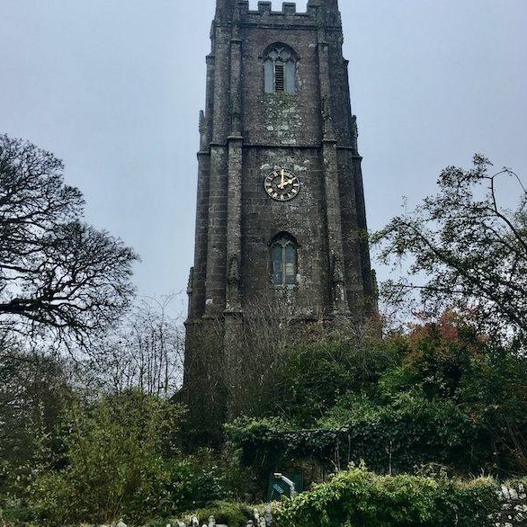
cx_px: 260
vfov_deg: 46.9
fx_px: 603
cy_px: 208
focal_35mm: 35
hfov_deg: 47.2
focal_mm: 4.15
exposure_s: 1/260
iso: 25
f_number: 2.2
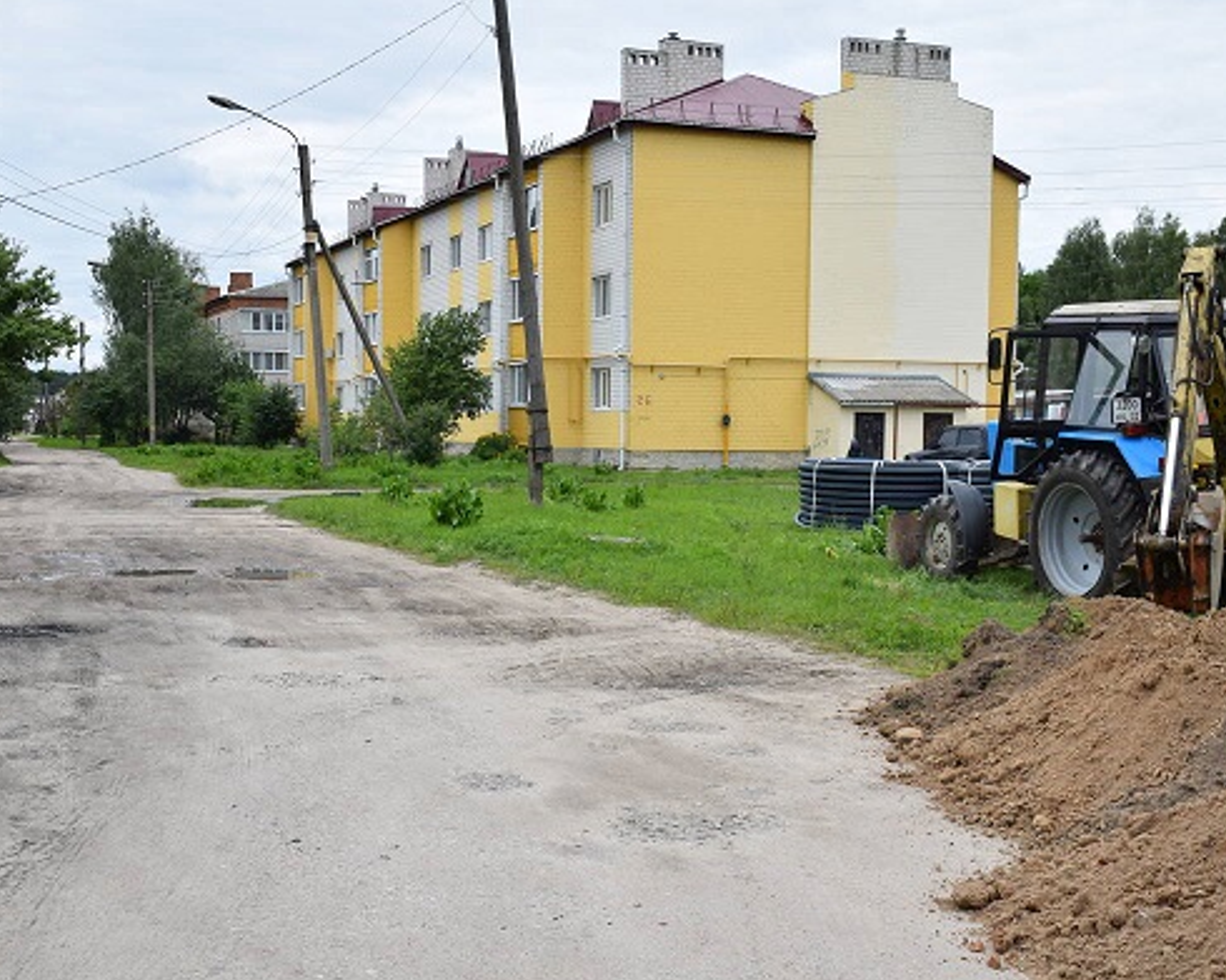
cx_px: 613
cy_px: 488
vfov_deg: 32.4
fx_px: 1690
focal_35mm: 47
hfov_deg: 39.9
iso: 200
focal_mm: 27
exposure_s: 1/320
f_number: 9
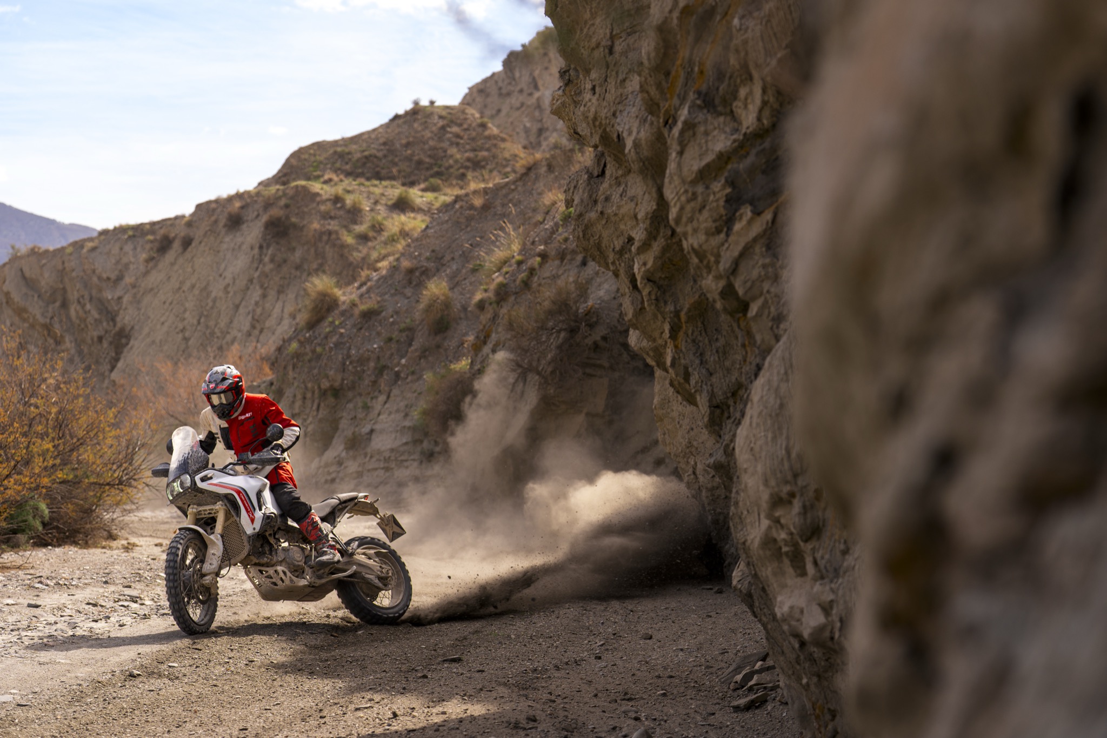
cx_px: 554
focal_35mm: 70
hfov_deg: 28.8
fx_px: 2152
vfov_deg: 19.5
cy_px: 369
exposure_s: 1/1000
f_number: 4
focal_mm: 70
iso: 125
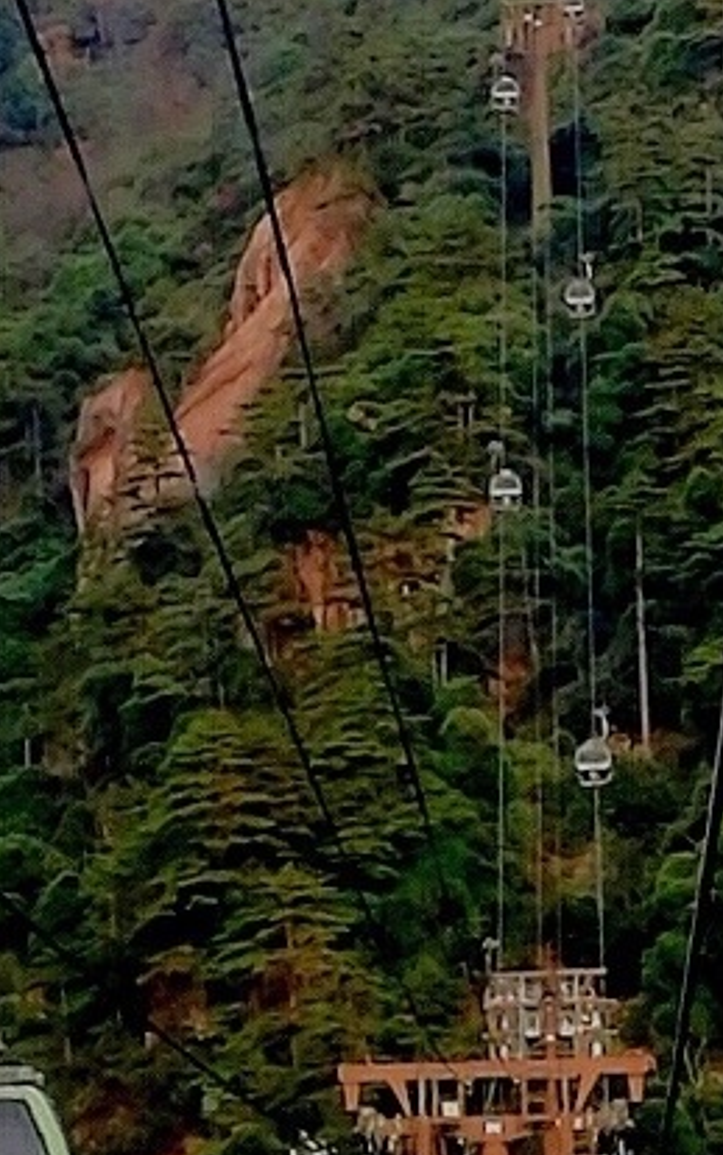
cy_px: 220
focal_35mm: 255
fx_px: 8034
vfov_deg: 8.2
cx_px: 650
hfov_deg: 5.1
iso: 50
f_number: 2
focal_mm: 4.04
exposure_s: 1/108
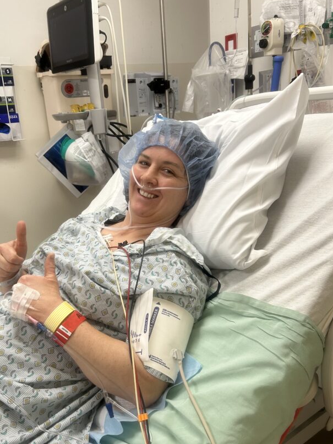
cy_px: 250
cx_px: 141
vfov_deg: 55.2
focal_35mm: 33
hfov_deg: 42.8
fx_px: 423
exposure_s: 1/60
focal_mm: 5.7
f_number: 1.5
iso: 125
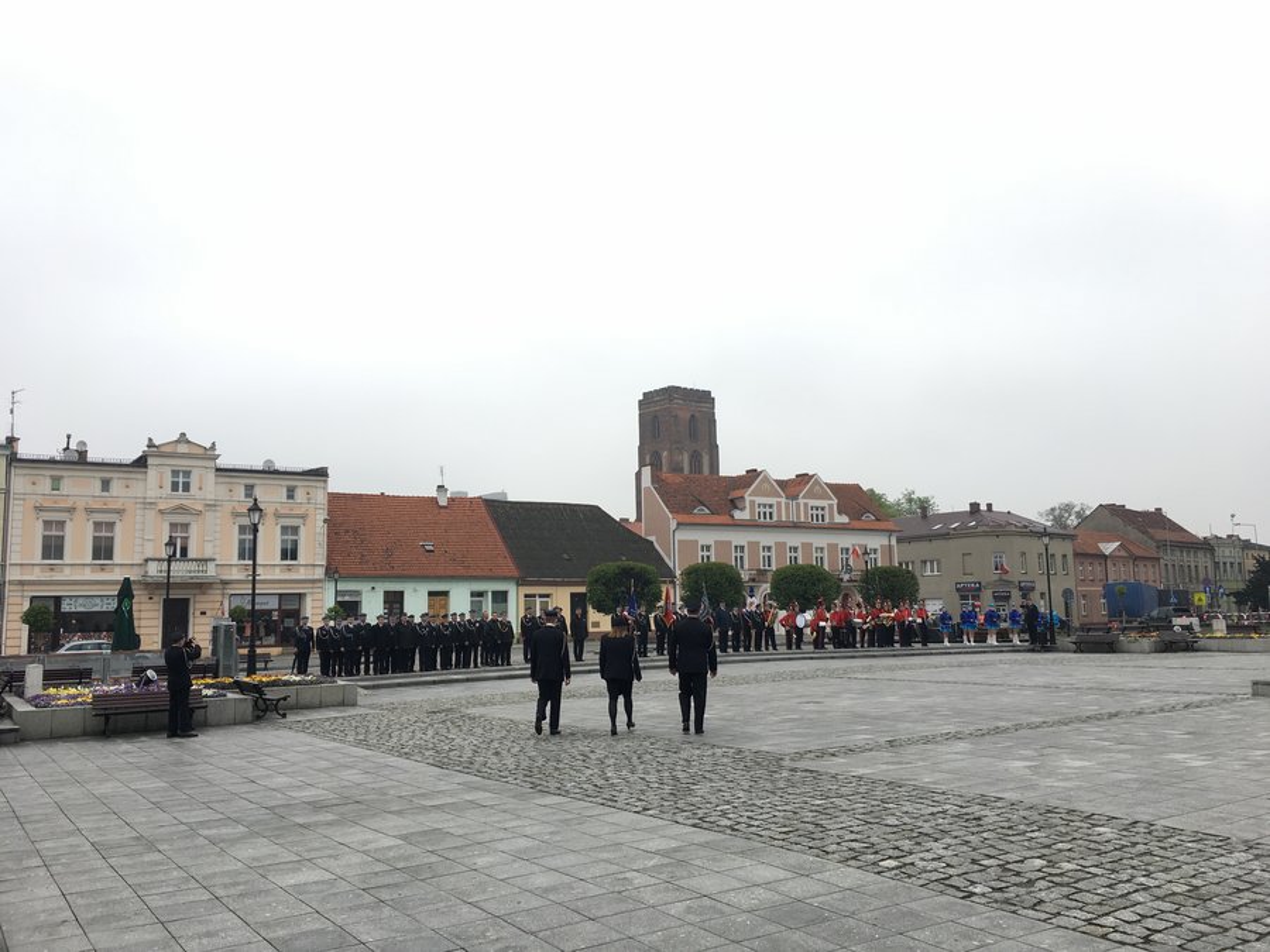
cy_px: 476
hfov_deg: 61.7
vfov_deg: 48.2
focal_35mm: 29
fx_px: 1064
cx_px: 635
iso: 25
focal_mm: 4.15
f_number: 2.2
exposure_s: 1/107
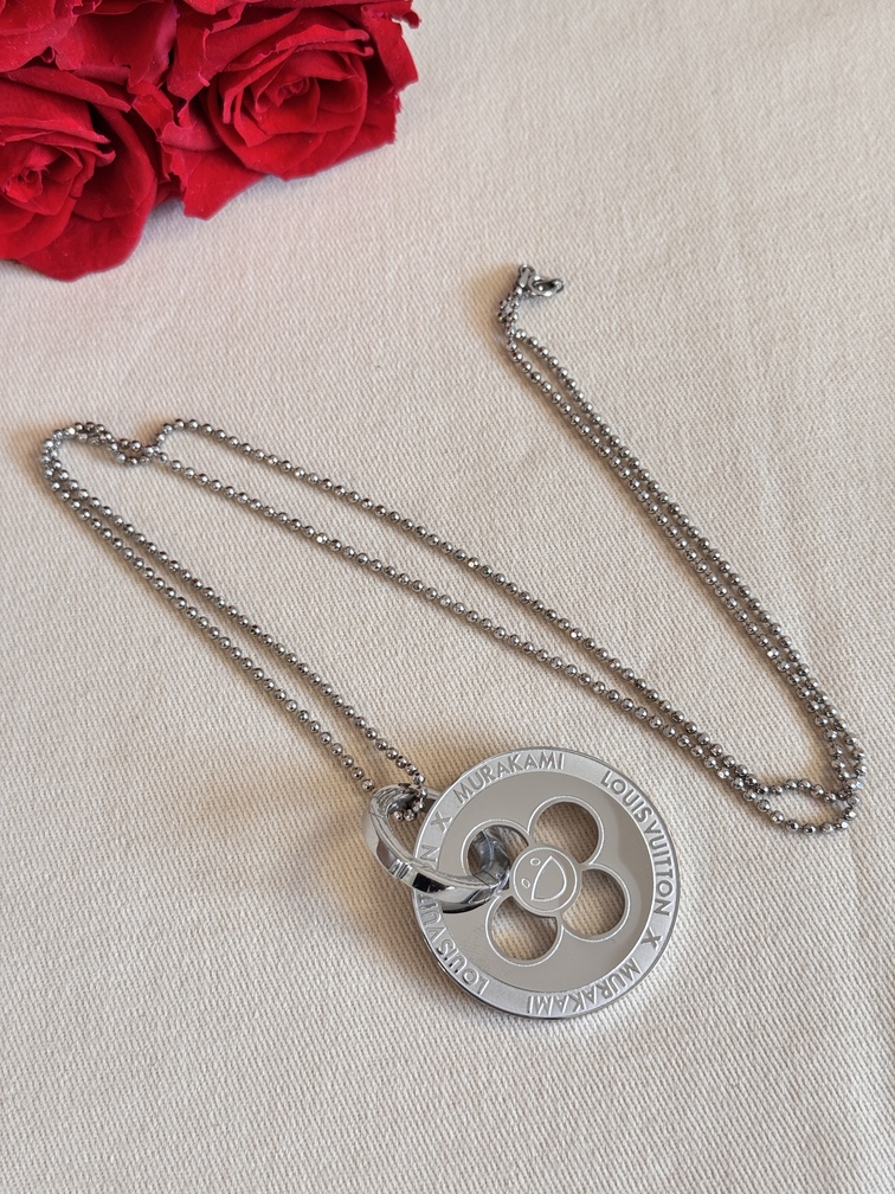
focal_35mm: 48
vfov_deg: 39.7
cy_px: 597
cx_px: 448
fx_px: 1655
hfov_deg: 30.3
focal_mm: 6.76
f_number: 1.78
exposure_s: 1/50
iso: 64
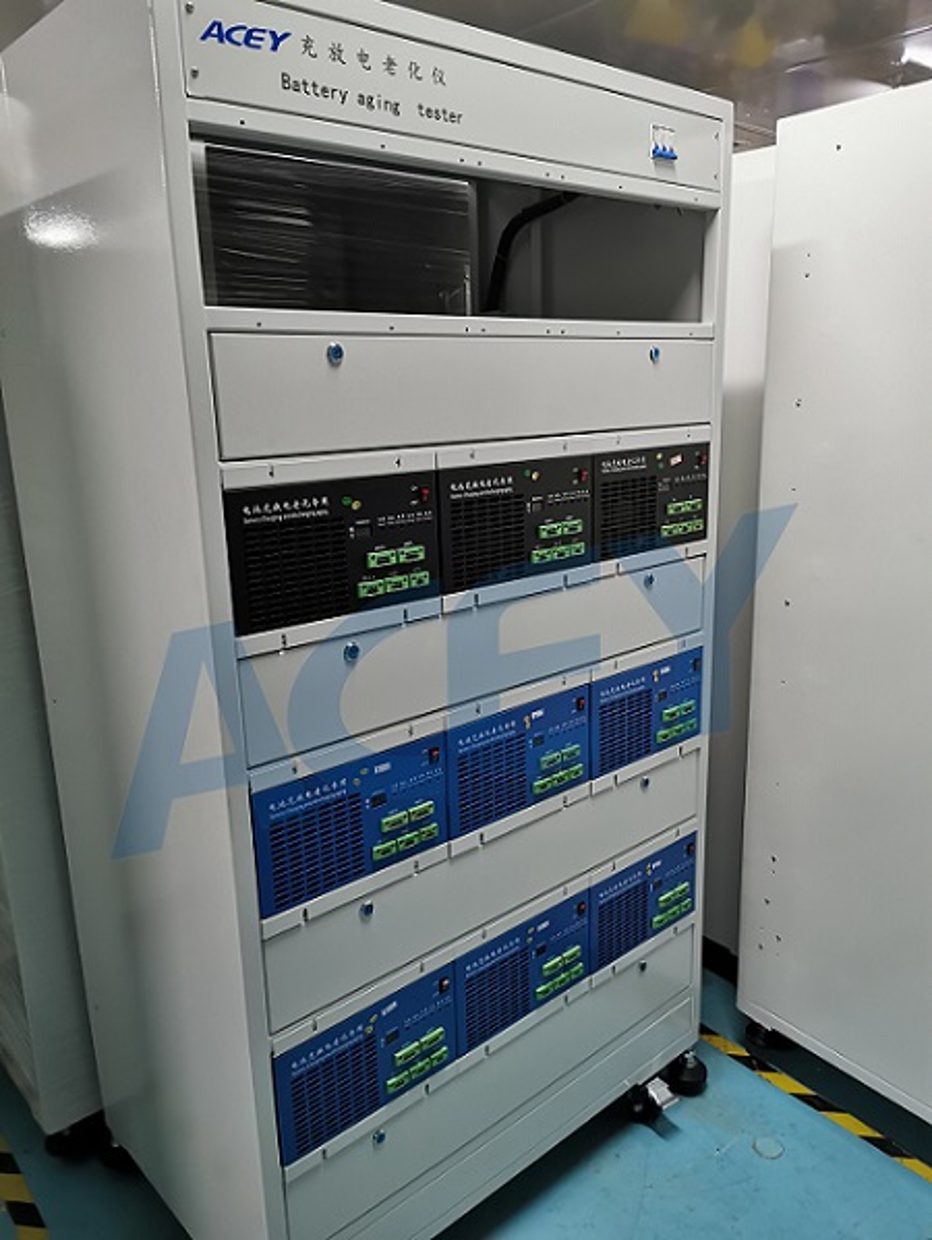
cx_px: 466
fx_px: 968
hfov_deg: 51.4
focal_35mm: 27
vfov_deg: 65.3
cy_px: 620
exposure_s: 1/50
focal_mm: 5.56
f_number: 1.6
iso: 500
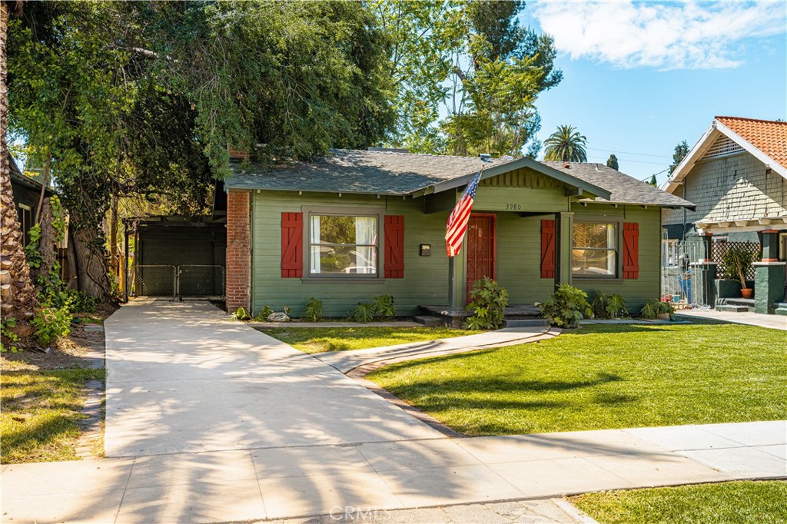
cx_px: 394
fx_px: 612
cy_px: 262
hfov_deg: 65.5
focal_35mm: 28
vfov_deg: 46.4
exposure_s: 1/500
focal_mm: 28
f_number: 6.3
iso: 100
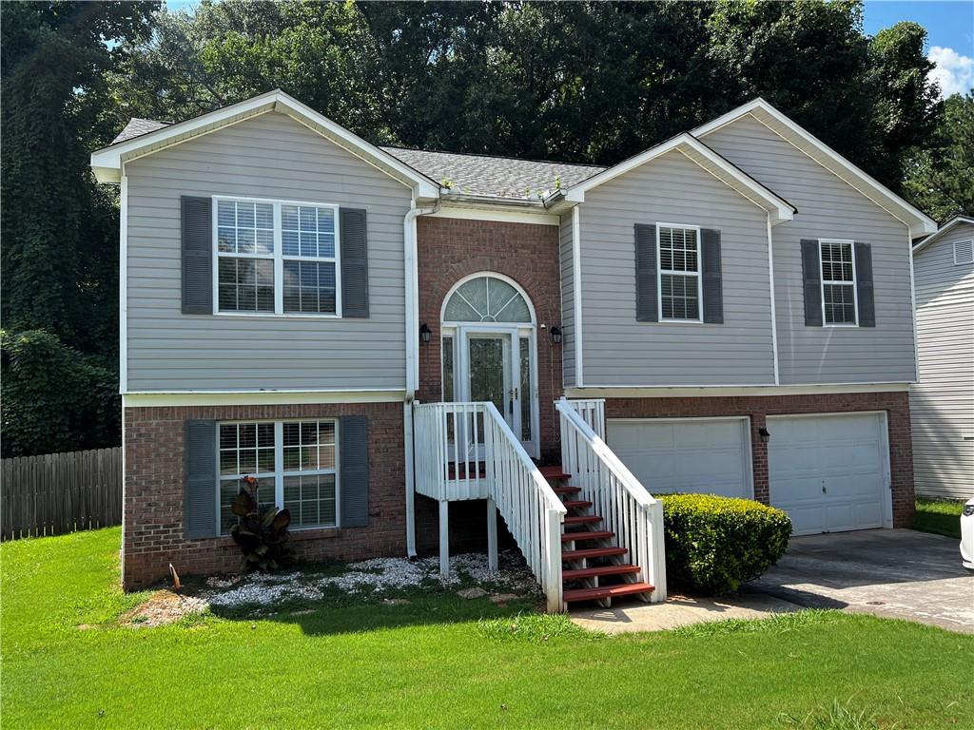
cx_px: 487
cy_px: 365
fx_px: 732
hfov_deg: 67.3
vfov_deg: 53.1
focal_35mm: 26
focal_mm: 5.7
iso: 50
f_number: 1.5
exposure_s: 1/1724
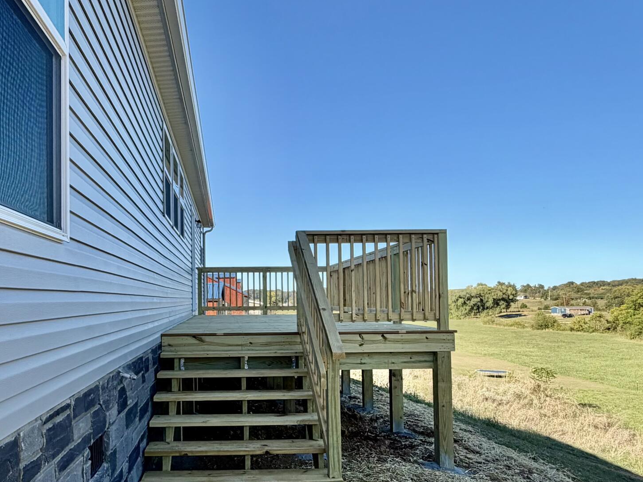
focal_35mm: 29
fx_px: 539
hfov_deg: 60.6
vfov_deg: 48.0
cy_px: 284
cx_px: 232
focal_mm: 2.22
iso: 40
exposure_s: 1/760
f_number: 2.2
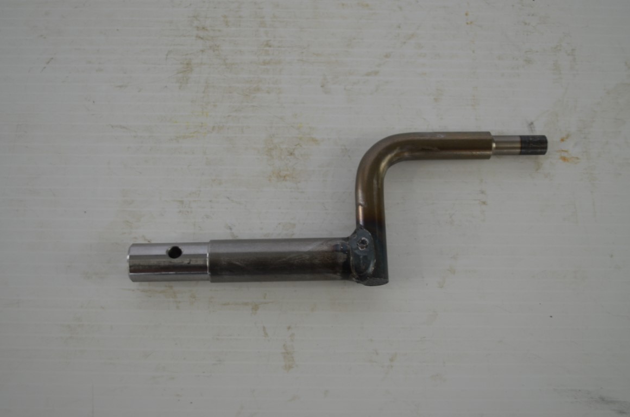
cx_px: 315
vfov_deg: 31.7
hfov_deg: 46.5
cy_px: 208
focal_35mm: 42
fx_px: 733
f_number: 4.5
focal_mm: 28
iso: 400
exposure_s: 1/80
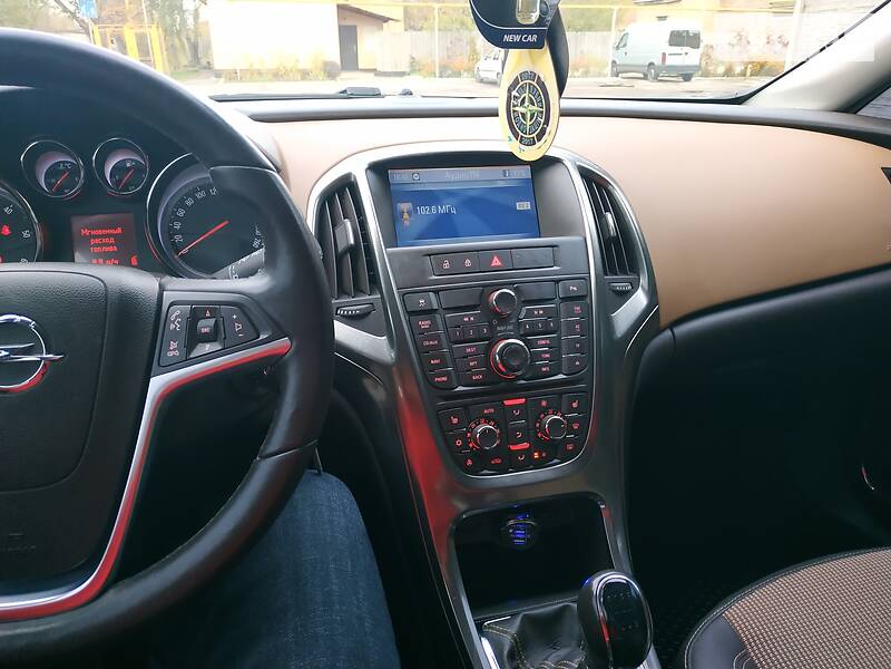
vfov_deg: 56.8
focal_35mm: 24
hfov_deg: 71.6
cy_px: 334
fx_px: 618
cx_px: 446
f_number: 1.9
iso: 250
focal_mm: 3.9
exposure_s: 1/25
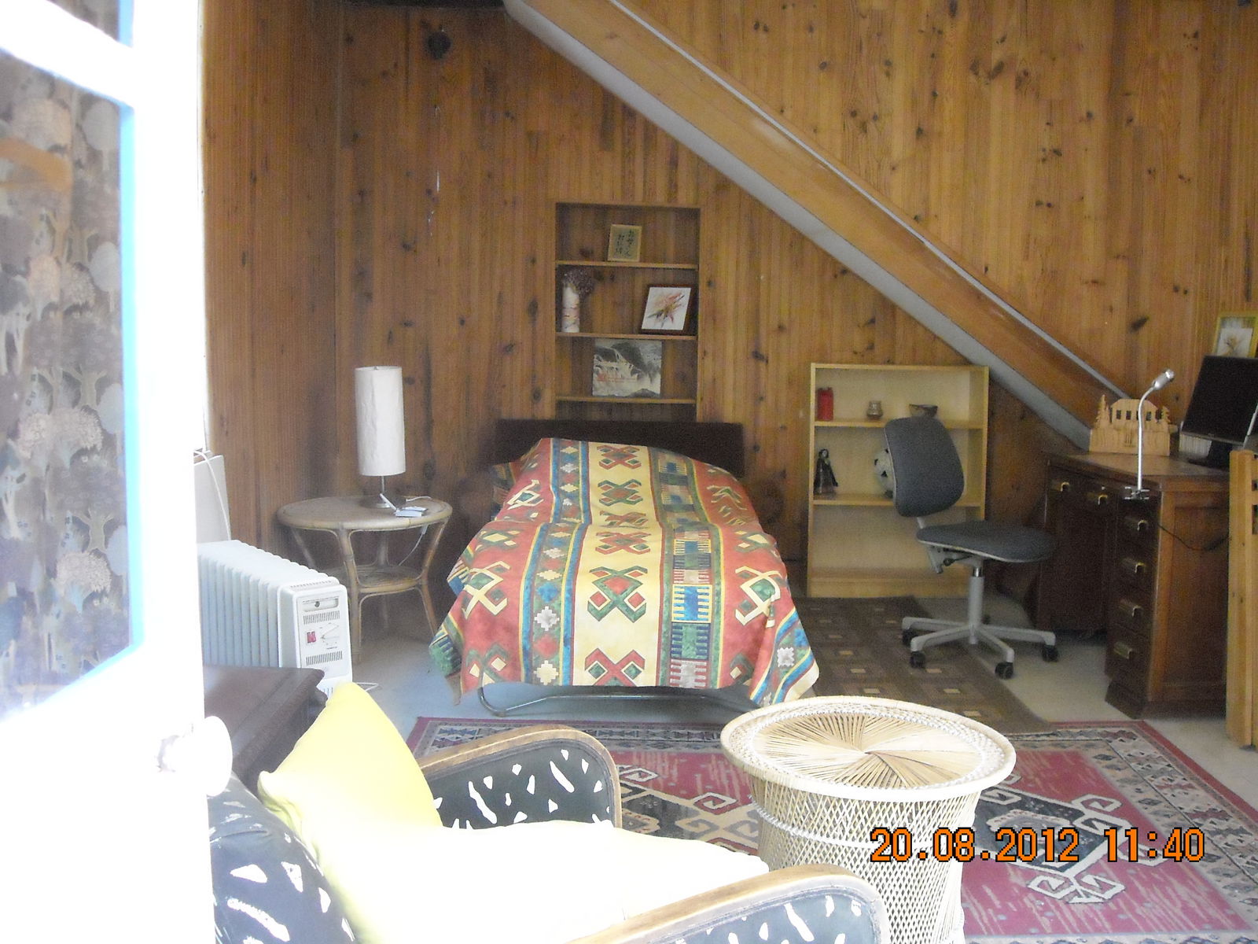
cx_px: 629
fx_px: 1272
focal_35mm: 35
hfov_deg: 52.6
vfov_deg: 40.7
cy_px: 472
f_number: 2.8
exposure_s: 1/84
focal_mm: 5.7
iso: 800
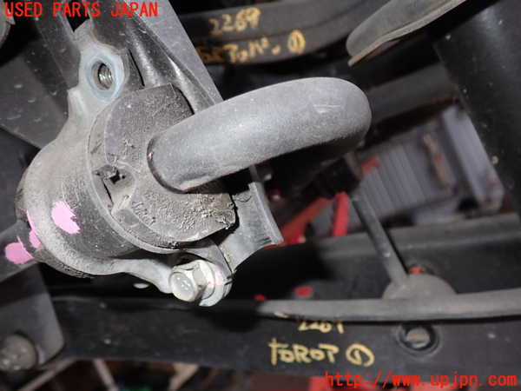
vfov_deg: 46.8
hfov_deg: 60.0
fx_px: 452
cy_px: 196
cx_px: 260
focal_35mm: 30
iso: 200
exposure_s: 1/30
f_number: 6.3
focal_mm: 5.4
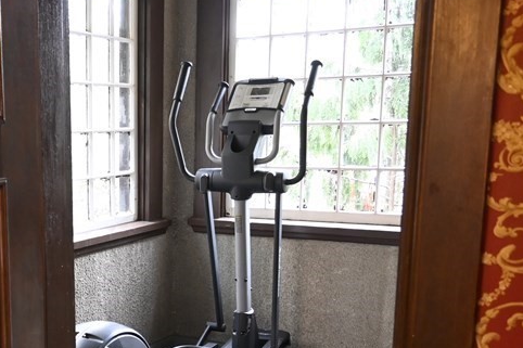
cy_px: 272
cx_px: 100
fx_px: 741
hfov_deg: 37.4
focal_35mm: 51
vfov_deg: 26.1
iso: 2000
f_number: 3.5
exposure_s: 1/80
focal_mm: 16
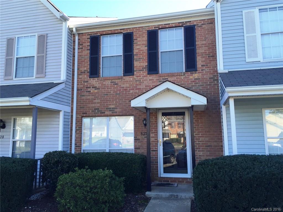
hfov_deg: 61.7
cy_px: 106
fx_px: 237
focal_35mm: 29
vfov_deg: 48.2
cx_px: 142
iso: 32
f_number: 2.2
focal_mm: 4.15
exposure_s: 1/403
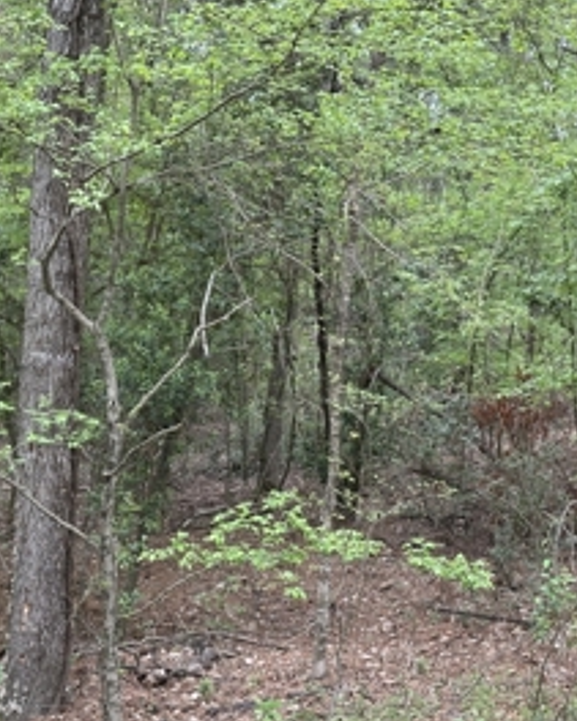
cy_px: 341
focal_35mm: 71
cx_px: 243
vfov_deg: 26.8
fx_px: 1516
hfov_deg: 21.5
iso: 64
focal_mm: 6.86
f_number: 1.78
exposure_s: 1/170
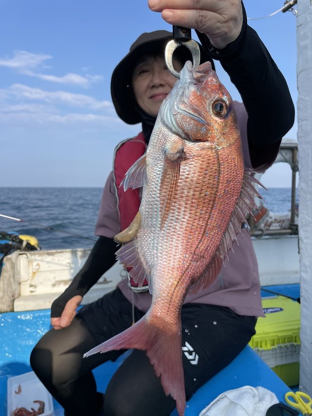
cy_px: 208
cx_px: 156
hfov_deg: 53.0
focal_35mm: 26
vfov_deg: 67.3
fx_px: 313
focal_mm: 4.2
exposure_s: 1/2681
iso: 32
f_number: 1.6
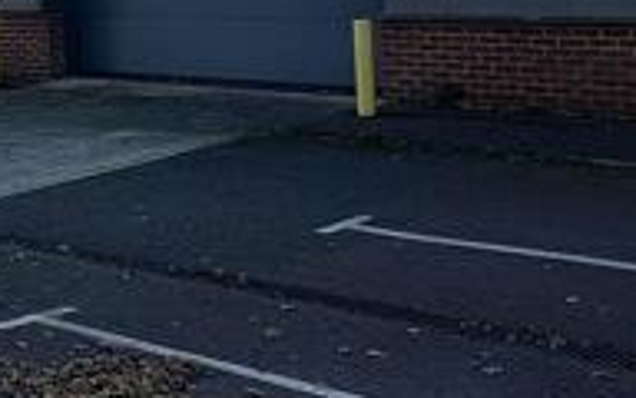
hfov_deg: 24.8
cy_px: -156
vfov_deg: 15.5
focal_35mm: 79
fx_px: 1369
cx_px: -17
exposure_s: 1/1531
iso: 50
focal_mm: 2.22
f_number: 2.2
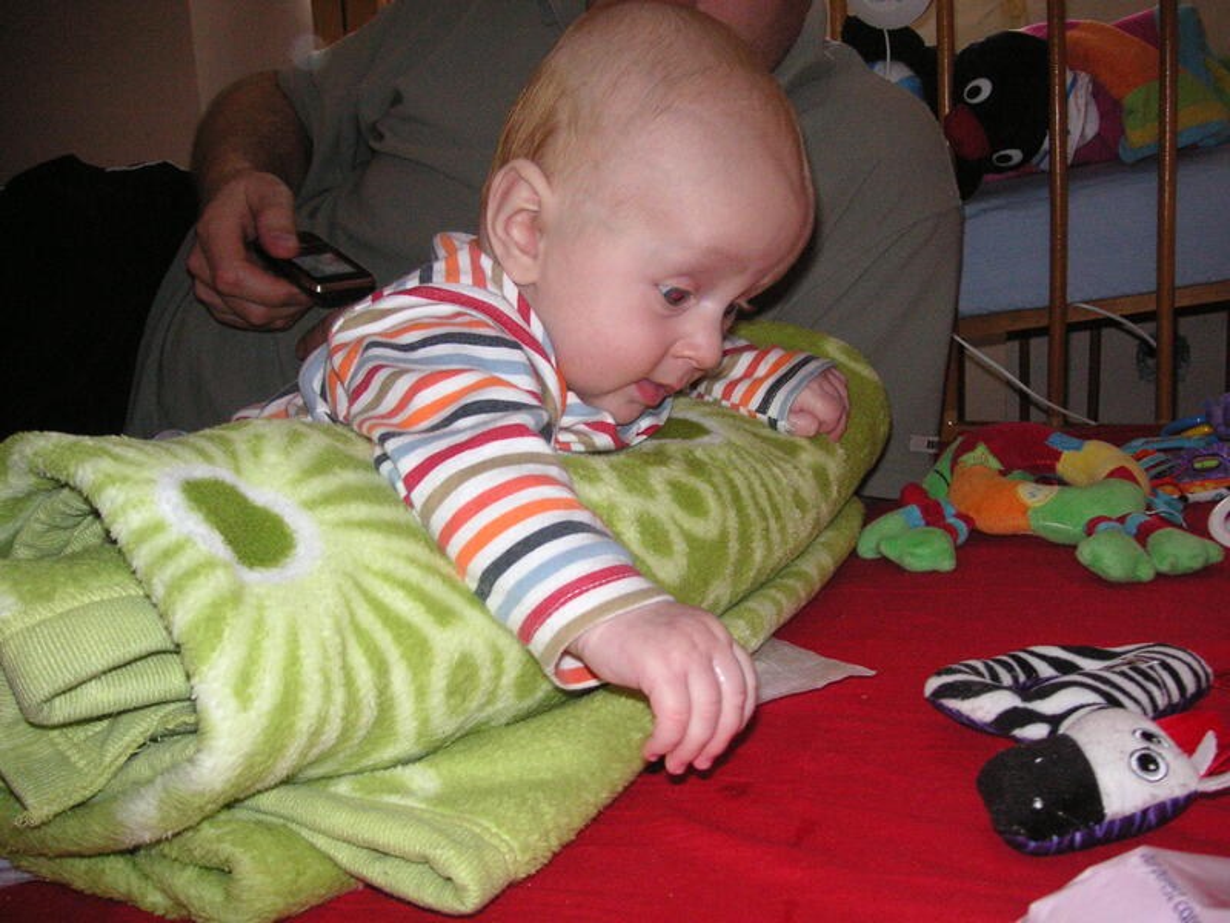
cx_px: 615
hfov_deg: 50.1
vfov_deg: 38.7
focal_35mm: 37
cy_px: 462
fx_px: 1315
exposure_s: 1/45
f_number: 2.8
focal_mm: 6.1
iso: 160
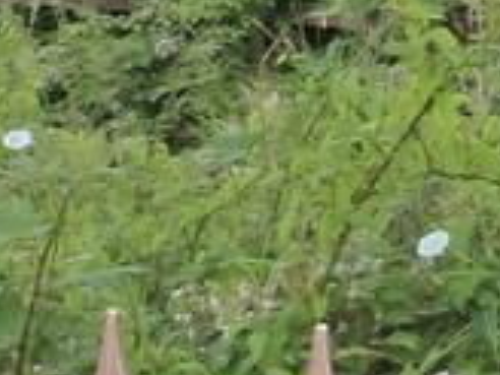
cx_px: 1497
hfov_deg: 9.7
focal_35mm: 156
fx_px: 2253
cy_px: -177
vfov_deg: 9.3
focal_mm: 4.5
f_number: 5.6
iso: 160
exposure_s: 1/200
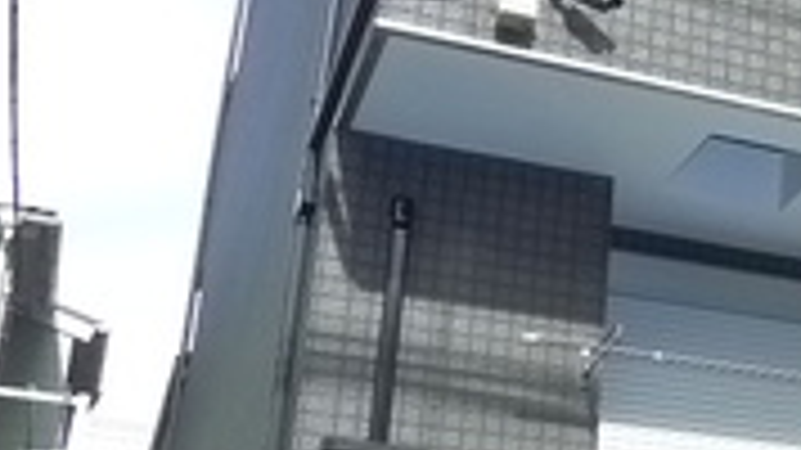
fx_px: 2187
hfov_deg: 19.0
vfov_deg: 11.7
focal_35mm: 103
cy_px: 277
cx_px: 1076
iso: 400
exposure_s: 1/400
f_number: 3.5
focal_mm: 5.1
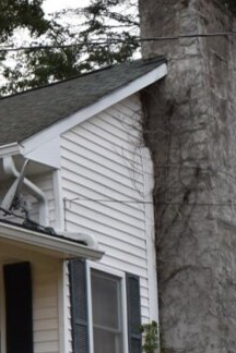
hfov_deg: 12.2
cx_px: -229
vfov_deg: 20.4
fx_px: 983
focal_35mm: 100
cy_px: 228
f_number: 7.1
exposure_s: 1/200
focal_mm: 18
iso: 400
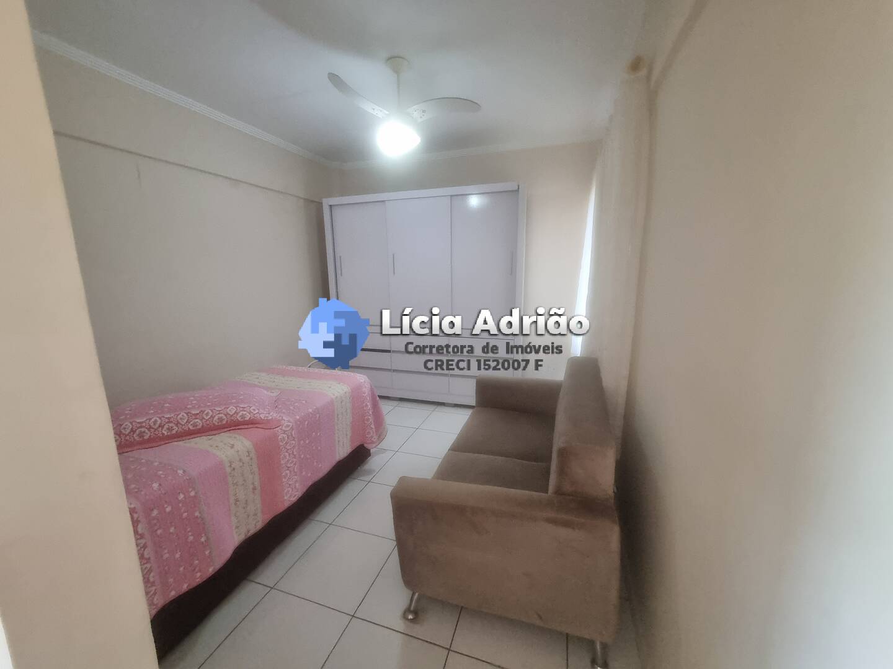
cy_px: 334
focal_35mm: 13
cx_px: 446
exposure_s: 1/60
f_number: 2.2
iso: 400
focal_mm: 1.74
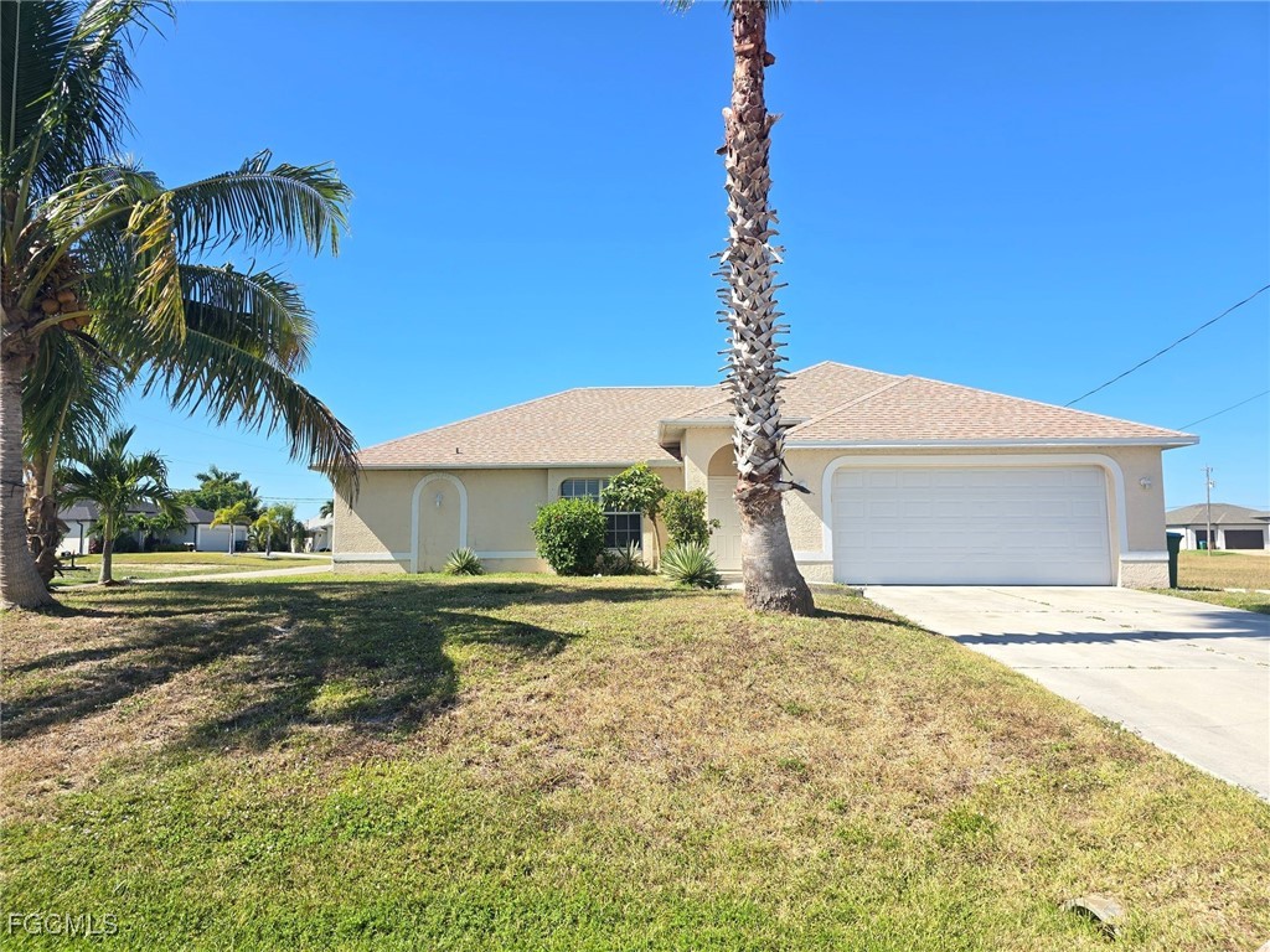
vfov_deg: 58.9
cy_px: 476
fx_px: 844
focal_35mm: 23
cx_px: 635
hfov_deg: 73.9
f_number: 1.7
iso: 12
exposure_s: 1/424
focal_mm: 6.3
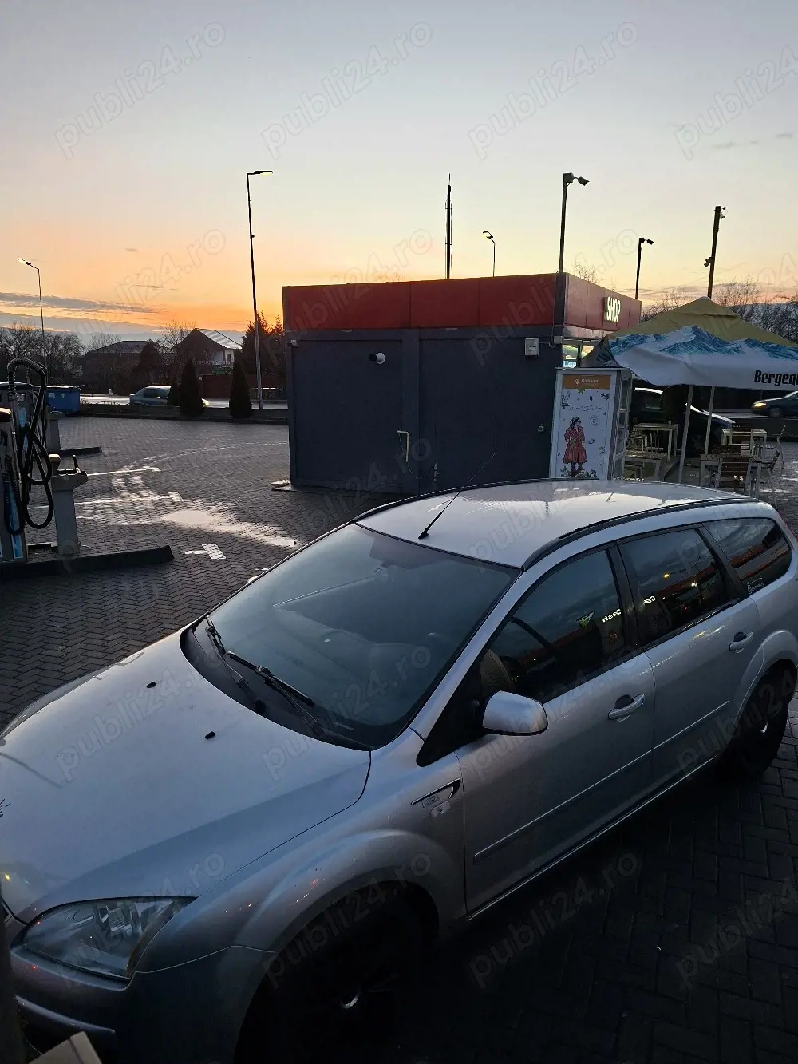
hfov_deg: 58.9
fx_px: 707
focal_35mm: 23
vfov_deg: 73.9
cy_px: 532
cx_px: 399
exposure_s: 1/100
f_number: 1.8
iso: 100
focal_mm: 5.54
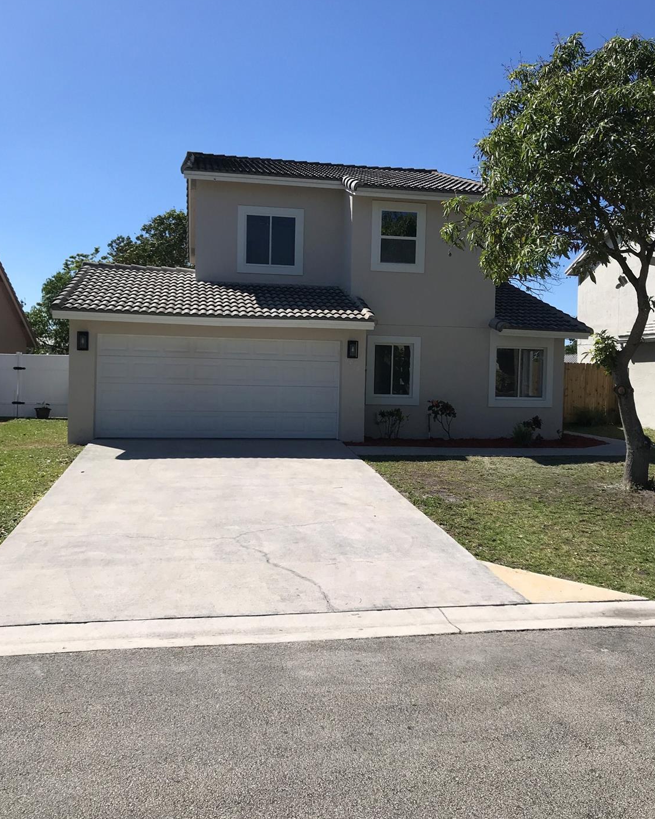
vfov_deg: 58.7
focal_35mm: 30
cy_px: 385
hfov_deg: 48.5
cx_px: 325
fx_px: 727
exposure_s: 1/3425
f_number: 1.8
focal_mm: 3.99
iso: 20
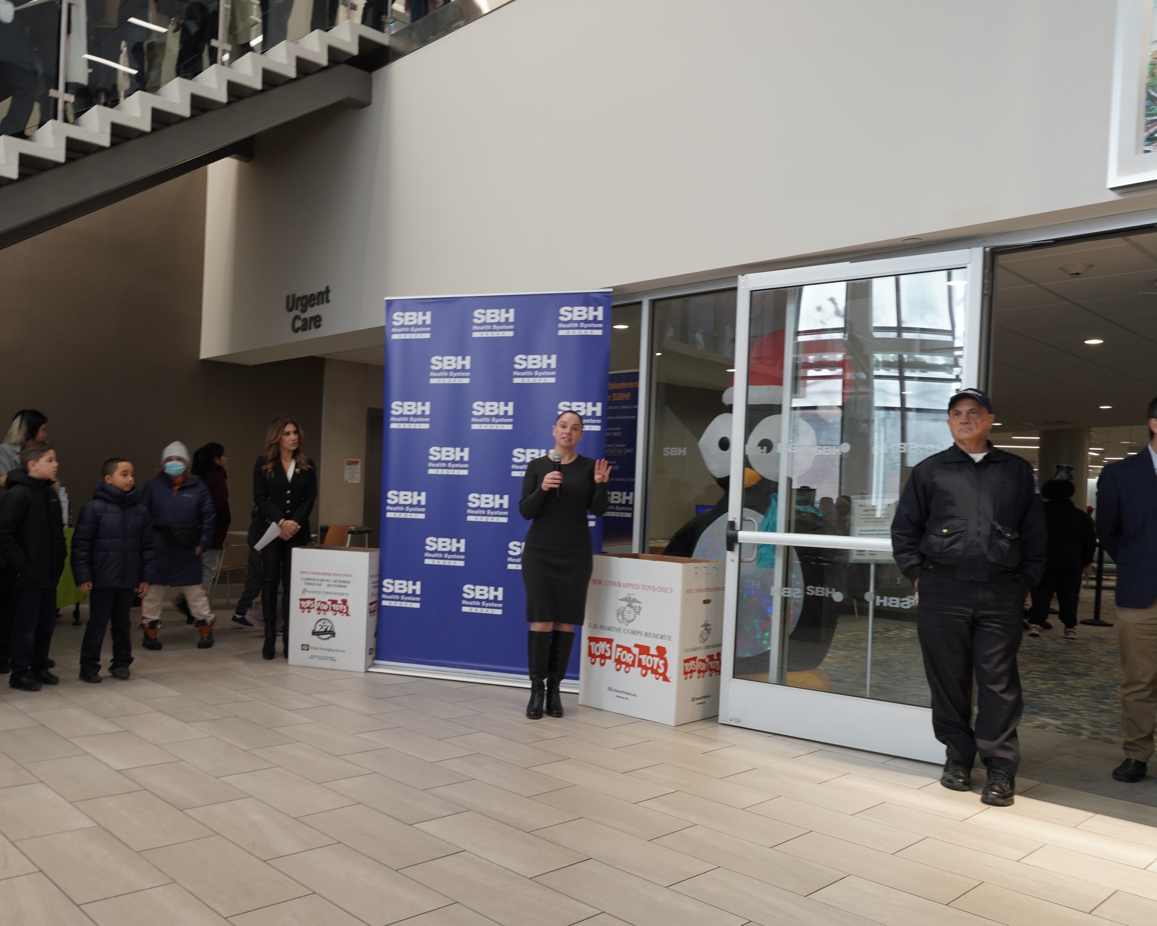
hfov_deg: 59.7
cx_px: 434
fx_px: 993
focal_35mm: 29
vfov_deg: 49.8
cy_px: 523
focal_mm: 20
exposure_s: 1/30
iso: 400
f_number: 6.3
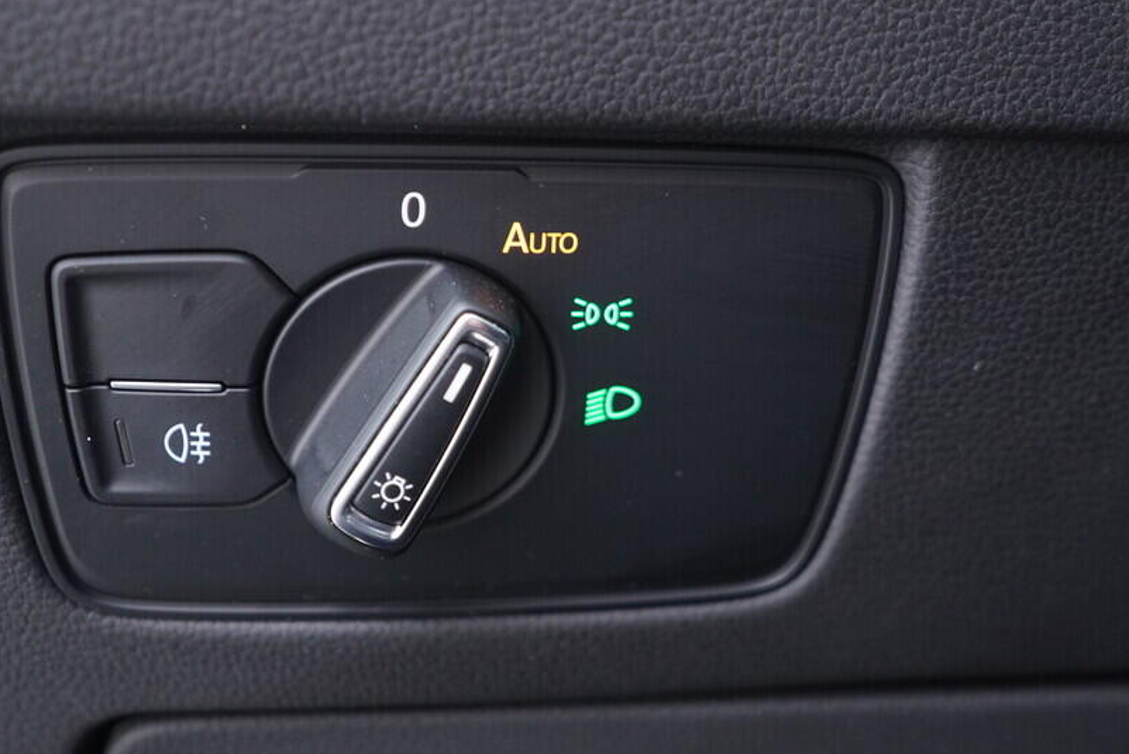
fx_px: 1443
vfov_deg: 29.2
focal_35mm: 46
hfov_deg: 42.7
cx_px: 503
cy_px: 308
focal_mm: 24
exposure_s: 1/40
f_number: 2.8
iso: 640
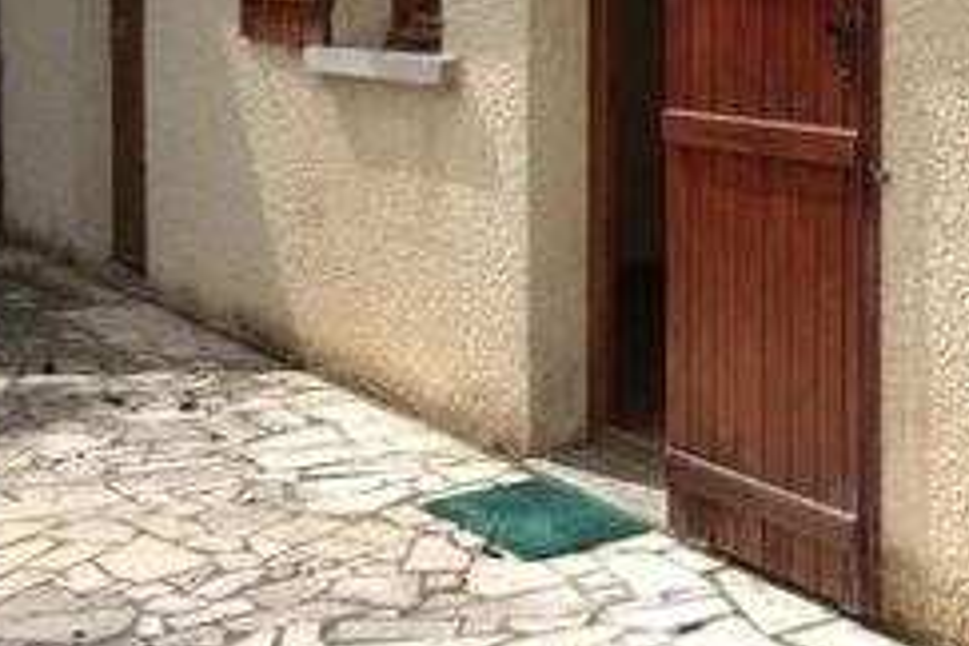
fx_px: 1938
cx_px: 770
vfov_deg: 18.6
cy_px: 44
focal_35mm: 72
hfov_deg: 27.5
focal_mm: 4.28
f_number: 2.4
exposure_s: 1/863
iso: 50
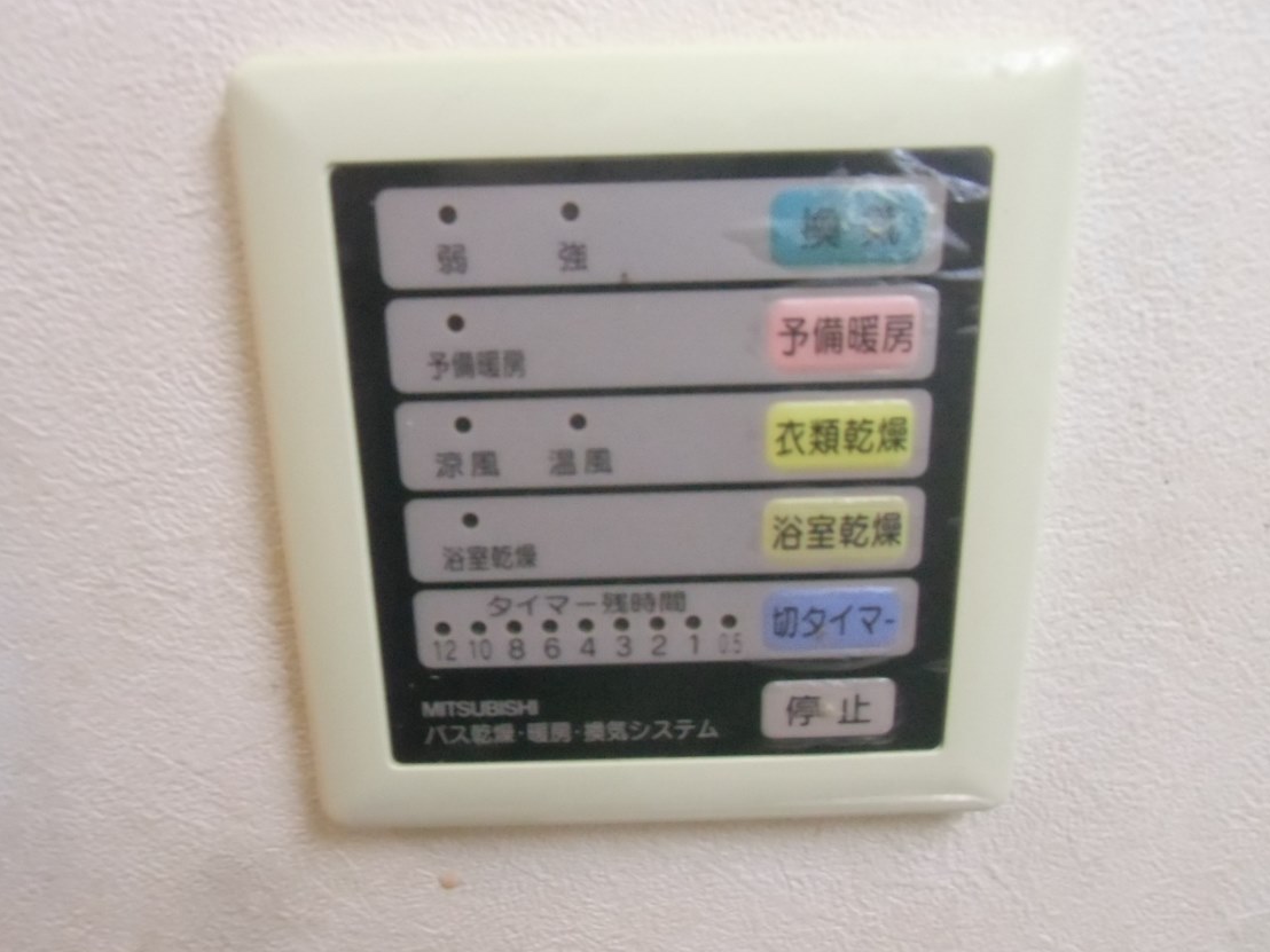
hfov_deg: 67.3
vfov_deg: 53.0
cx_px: 613
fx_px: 954
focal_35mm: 26
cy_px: 505
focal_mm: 4.24
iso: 800
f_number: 3
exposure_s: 1/50
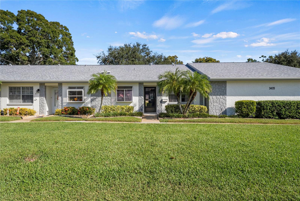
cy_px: 100
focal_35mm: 24
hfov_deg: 73.7
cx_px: 150
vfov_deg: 53.2
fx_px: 200
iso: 640
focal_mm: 24
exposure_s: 1/1600
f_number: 9
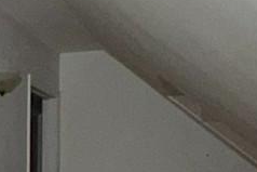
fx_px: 629
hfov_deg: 21.0
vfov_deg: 15.1
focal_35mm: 88
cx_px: -78
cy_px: 191
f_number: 2.2
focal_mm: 2.22
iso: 160
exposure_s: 1/60
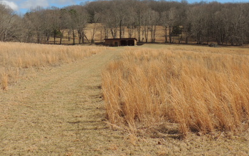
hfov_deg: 47.9
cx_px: 150
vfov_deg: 30.0
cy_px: 18
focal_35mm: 41
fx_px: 278
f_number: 3.7
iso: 100
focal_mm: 4.3
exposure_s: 1/1250
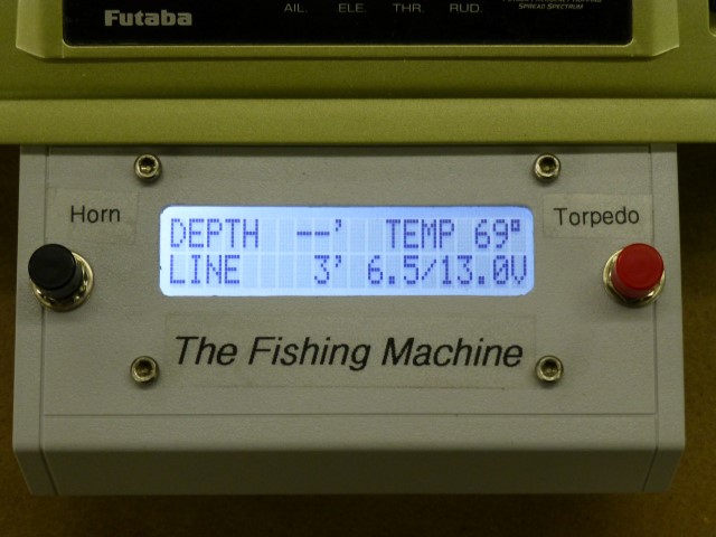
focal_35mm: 102
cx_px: 358
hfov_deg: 19.3
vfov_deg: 14.5
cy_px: 268
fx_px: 2110
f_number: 5.3
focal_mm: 18.2
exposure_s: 1/60
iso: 400
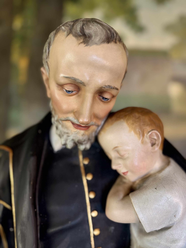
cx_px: 93
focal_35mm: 24
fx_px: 172
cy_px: 124
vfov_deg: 71.6
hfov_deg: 56.8
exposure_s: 1/50
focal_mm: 6.76
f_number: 1.78
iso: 125
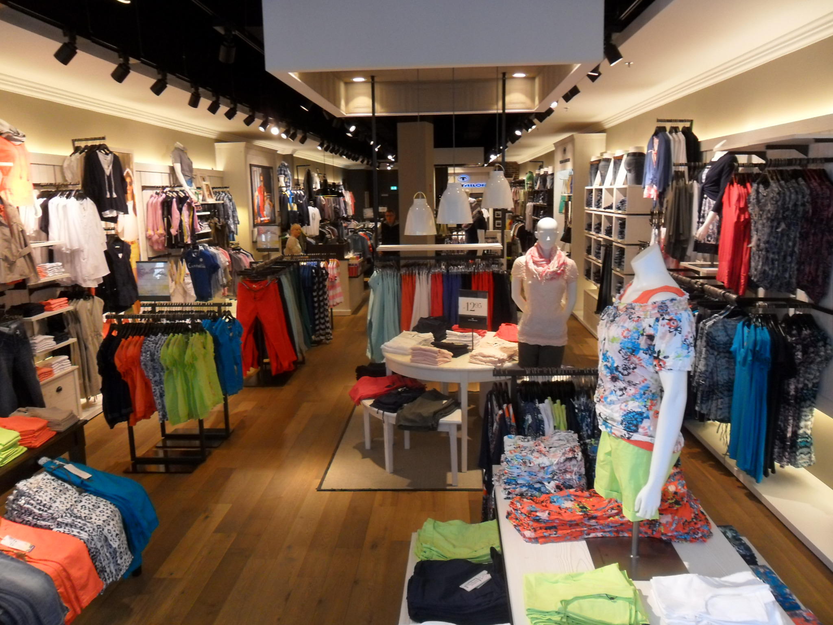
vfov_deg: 51.4
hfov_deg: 65.3
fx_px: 650
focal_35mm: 27
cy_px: 312
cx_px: 416
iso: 160
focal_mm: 4.9
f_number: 3.5
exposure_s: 1/45
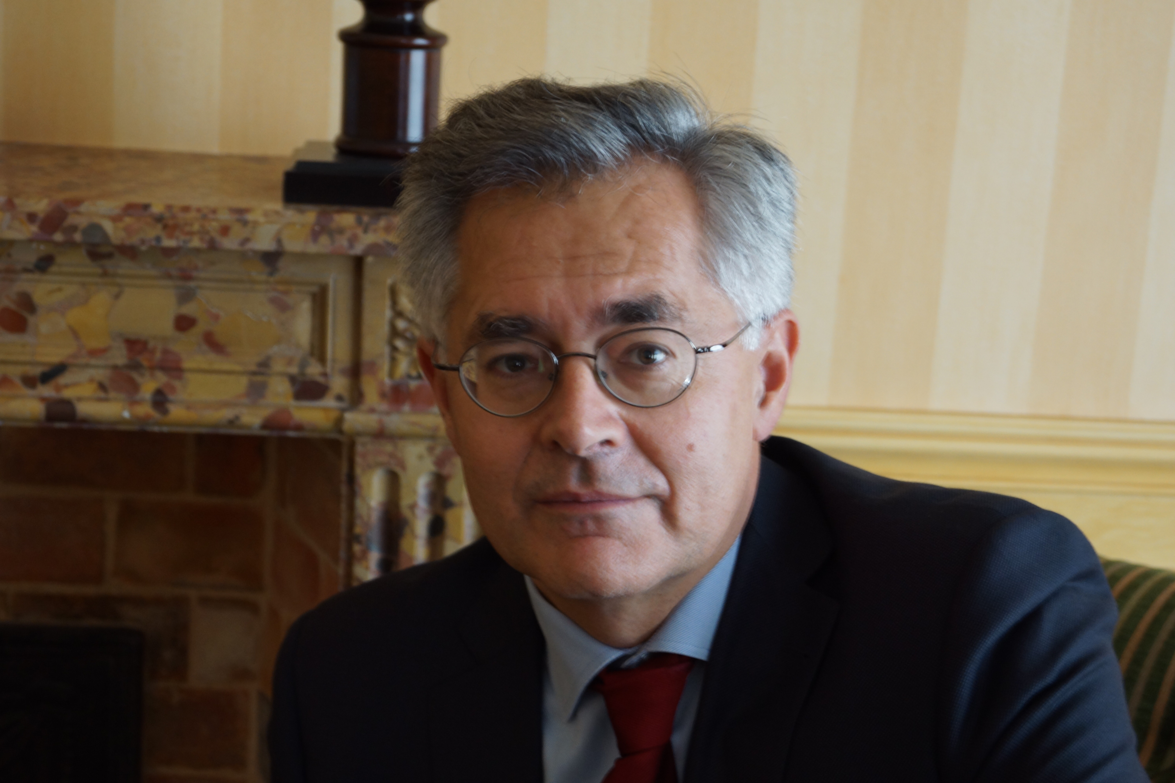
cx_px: 588
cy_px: 392
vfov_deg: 20.2
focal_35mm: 68
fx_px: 2203
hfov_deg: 29.9
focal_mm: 45
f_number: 5.6
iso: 400
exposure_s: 1/4
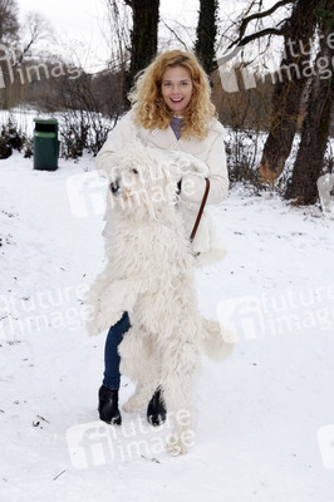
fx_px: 641
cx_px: 167
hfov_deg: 29.2
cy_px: 251
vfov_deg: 42.8
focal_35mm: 46
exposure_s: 1/160
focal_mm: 46
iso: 640
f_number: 6.3
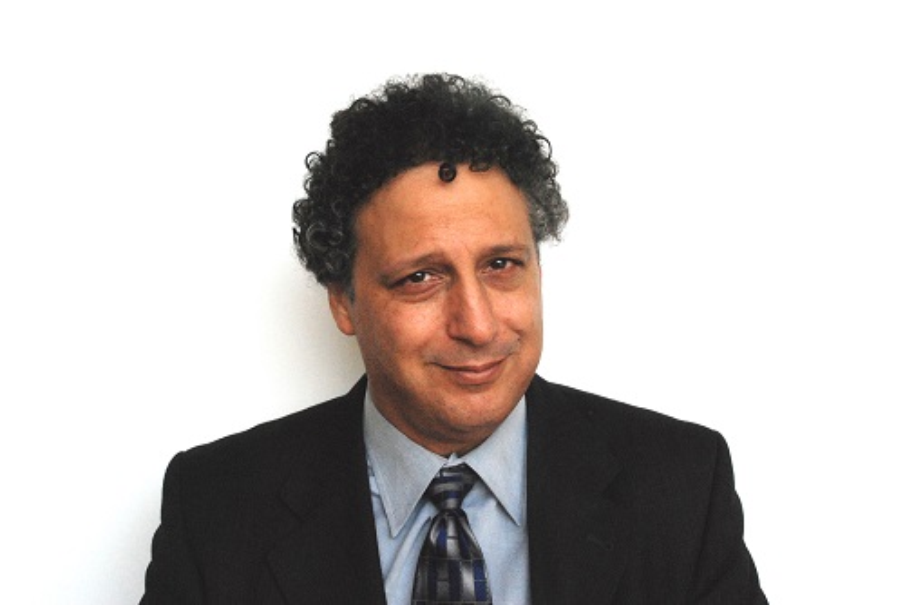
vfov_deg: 25.8
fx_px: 1321
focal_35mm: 52
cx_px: 452
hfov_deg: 37.8
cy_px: 302
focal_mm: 35
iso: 1600
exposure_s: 1/400
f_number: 10
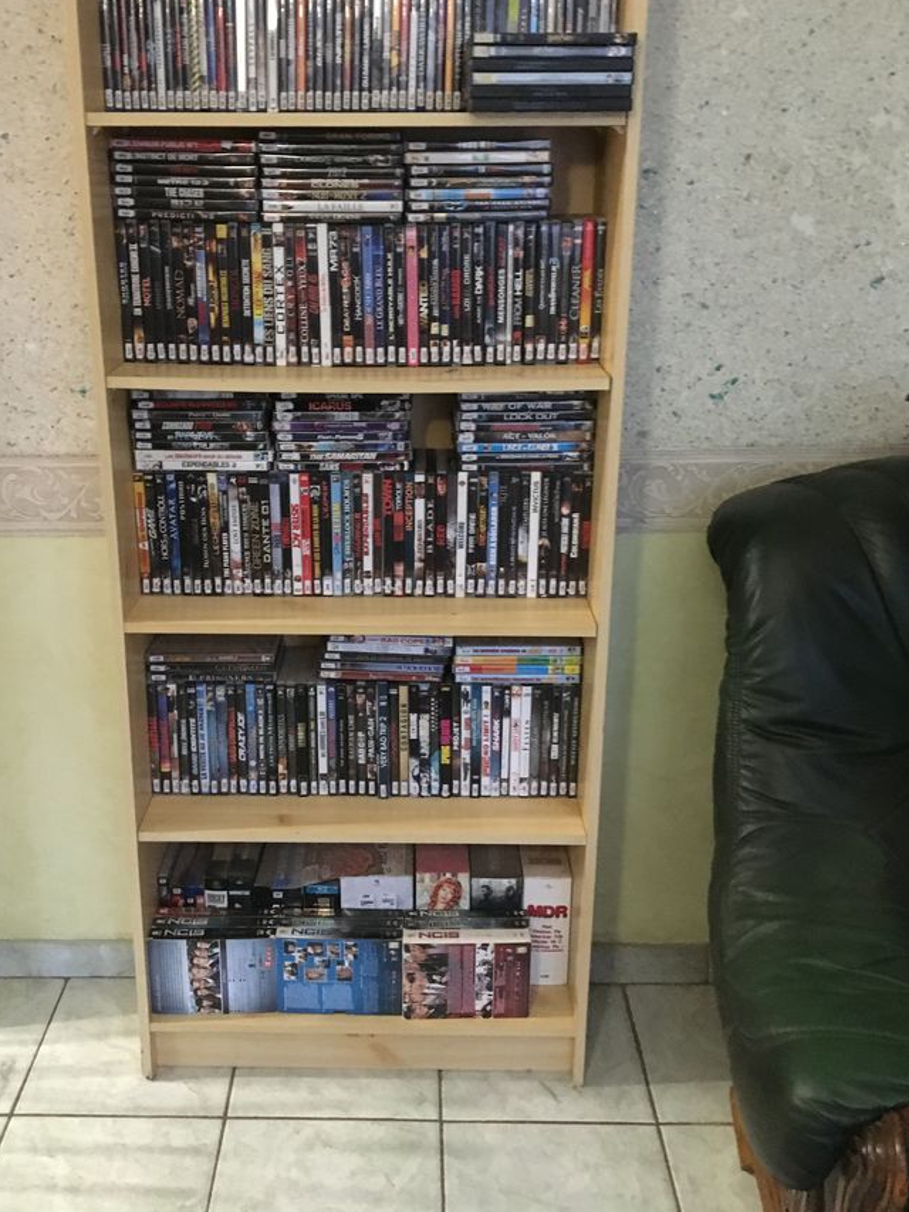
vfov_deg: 53.7
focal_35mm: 34
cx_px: 389
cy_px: 513
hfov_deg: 41.7
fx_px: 1190
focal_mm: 4.15
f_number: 2.2
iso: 500
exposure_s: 1/17
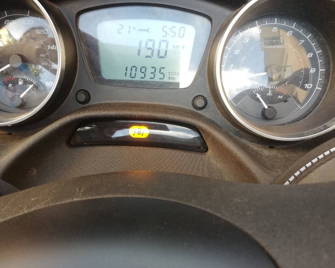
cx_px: 161
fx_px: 278
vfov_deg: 51.5
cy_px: 130
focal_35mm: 28
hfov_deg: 62.2
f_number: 2.2
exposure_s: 1/50
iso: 100
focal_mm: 3.81
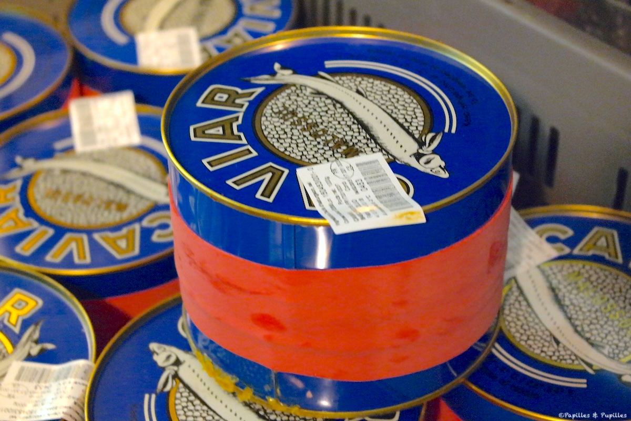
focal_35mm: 69
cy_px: 210
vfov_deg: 19.7
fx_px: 1209
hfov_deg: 29.2
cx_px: 316
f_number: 5
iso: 3200
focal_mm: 45
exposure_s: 1/15
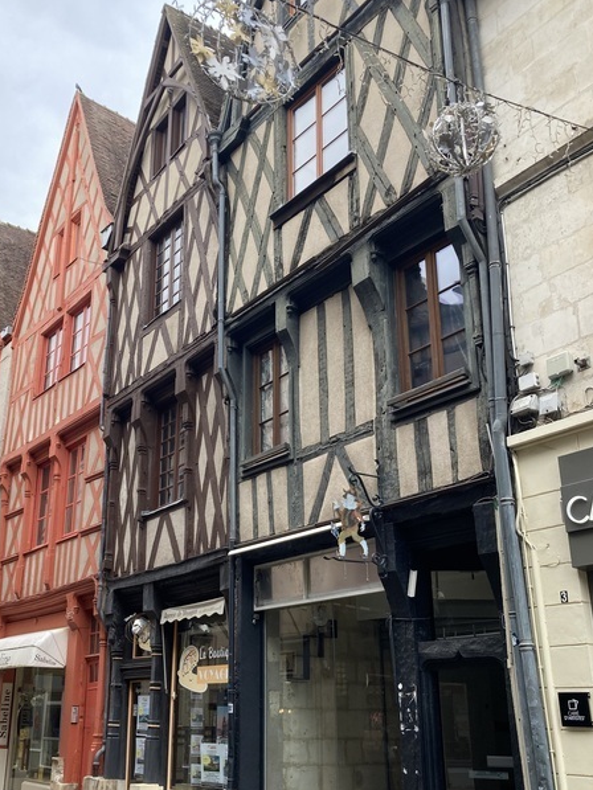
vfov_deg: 51.3
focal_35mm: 36
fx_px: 822
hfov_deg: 39.4
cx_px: 221
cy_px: 413
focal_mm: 3.99
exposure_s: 1/216
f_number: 1.8
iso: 20
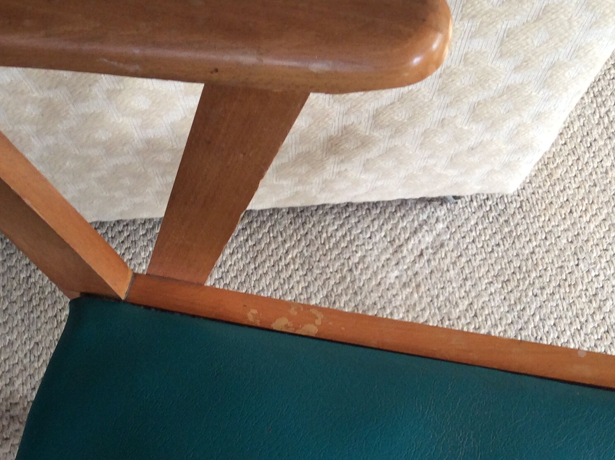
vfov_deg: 25.9
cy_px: 313
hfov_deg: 34.4
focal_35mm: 56
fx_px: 993
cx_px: 285
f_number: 2.4
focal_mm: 3.3
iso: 64
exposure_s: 1/25
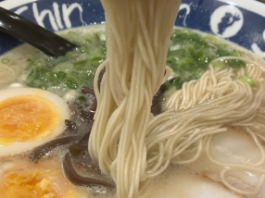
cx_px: 134
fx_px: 291
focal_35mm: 38
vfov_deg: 37.2
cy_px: 134
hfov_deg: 49.0
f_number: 1.8
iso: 125
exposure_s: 1/60
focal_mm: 3.99
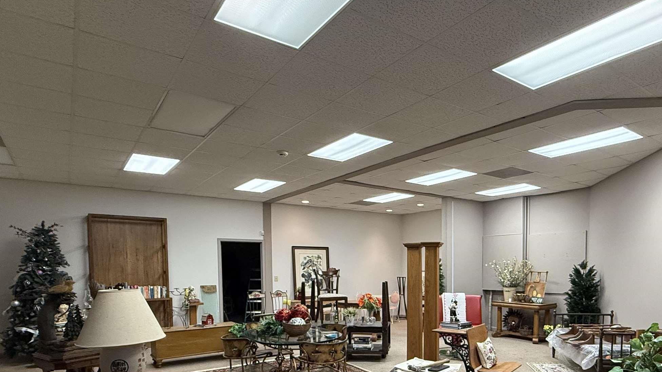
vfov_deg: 45.6
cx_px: 396
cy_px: 290
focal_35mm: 24
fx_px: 421
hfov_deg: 75.5
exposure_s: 1/120
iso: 320
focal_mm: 2.22
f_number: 2.2
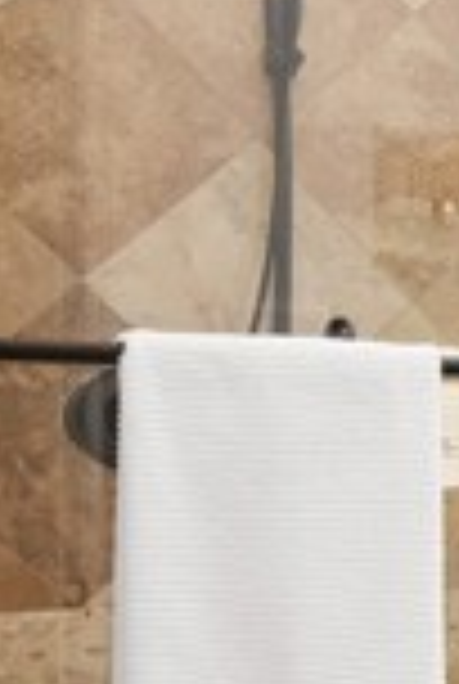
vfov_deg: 30.8
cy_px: 574
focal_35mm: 63
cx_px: 810
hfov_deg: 17.7
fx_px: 1199
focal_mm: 10
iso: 1000
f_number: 8
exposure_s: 1/80
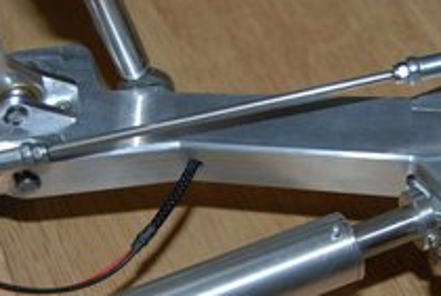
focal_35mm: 97
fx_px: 1191
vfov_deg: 14.2
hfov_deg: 20.9
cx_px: 275
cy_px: 157
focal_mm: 34
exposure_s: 1/60
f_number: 4.5
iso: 320
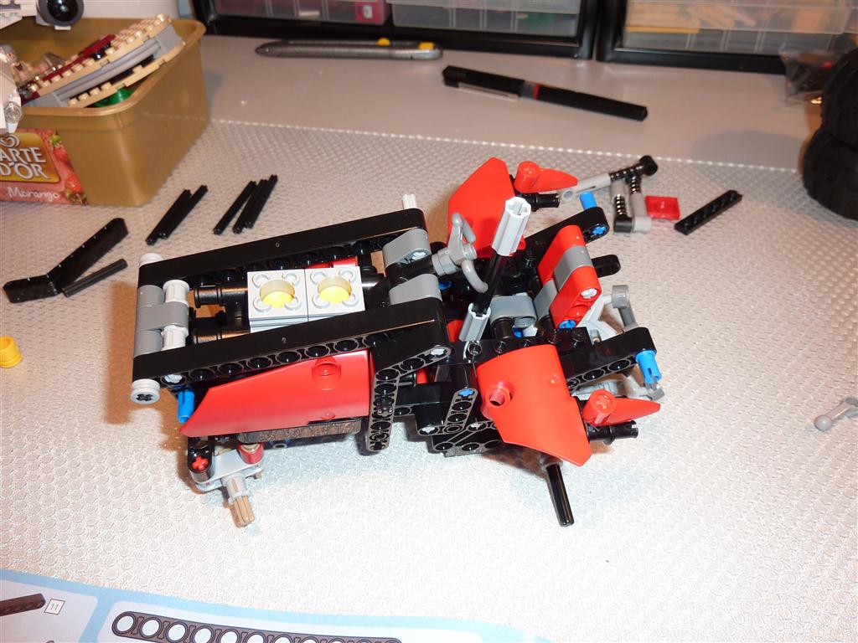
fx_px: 719
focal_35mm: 29
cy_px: 322
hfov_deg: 61.7
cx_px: 429
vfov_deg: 48.2
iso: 100
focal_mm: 4.7
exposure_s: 1/30
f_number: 3.4
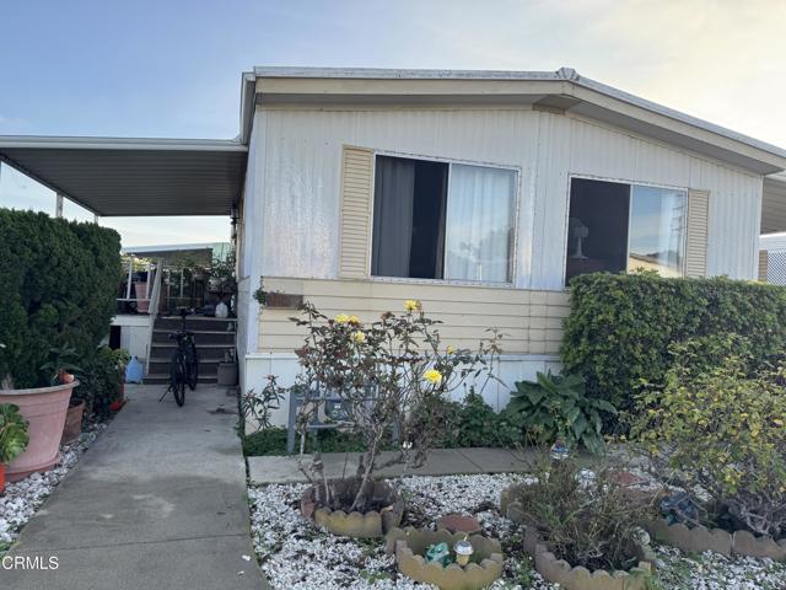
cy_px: 295
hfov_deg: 71.6
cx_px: 393
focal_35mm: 24
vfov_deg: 56.8
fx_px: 545
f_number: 1.78
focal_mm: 6.76
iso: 80
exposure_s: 1/842
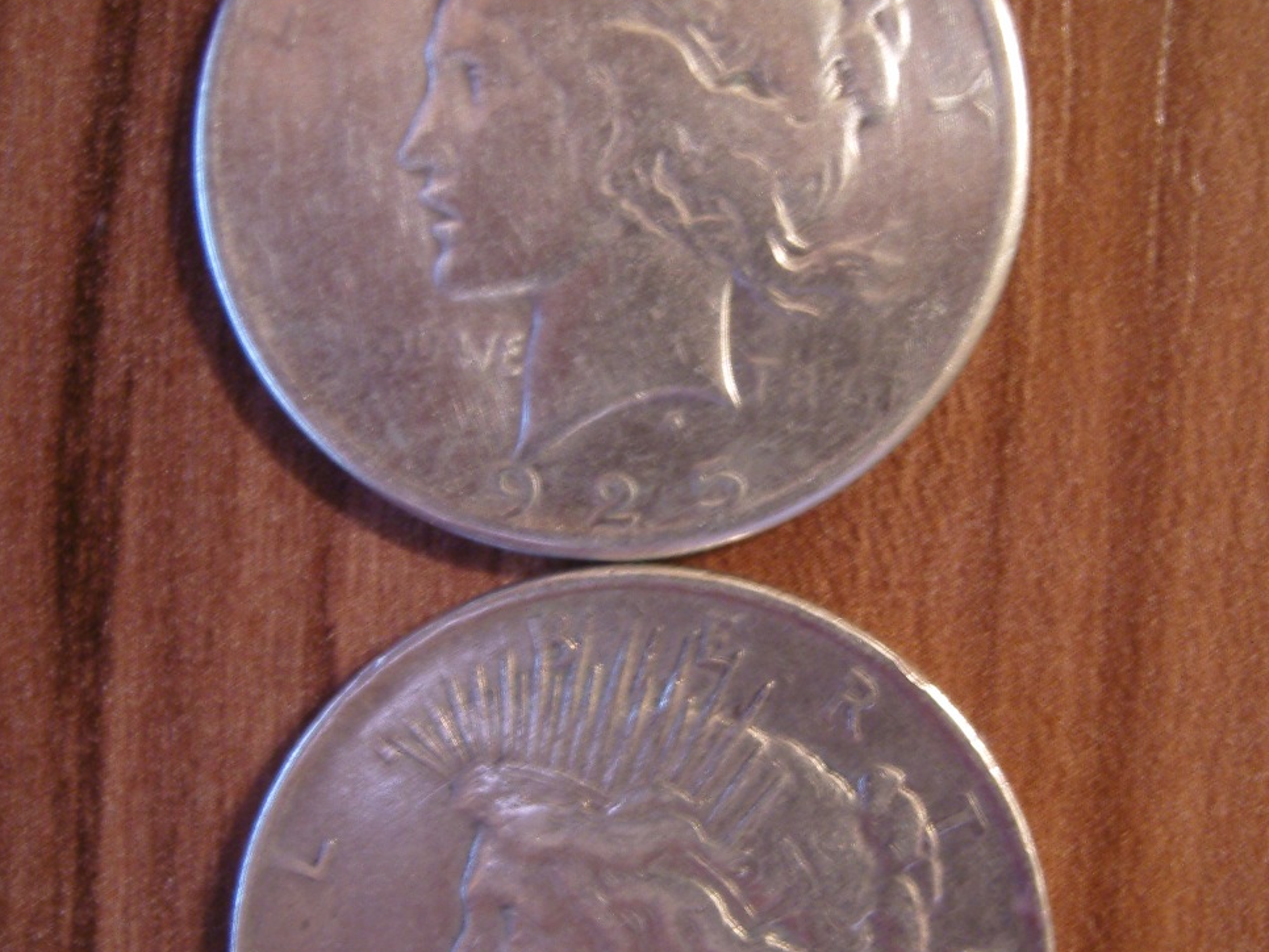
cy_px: 544
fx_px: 1687
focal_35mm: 46
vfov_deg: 31.5
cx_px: 640
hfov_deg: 41.2
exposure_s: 1/2
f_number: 2.8
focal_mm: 7.3
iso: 200
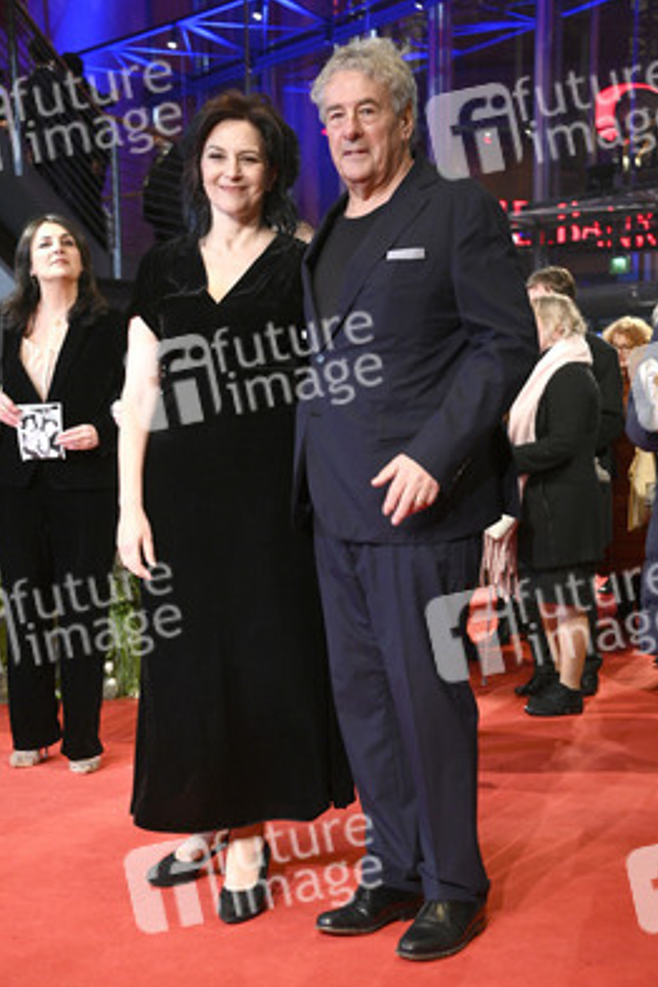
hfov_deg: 23.0
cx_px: 326
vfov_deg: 33.9
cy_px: 497
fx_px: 1617
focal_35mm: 59
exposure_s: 1/250
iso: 5000
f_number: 5
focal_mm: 58
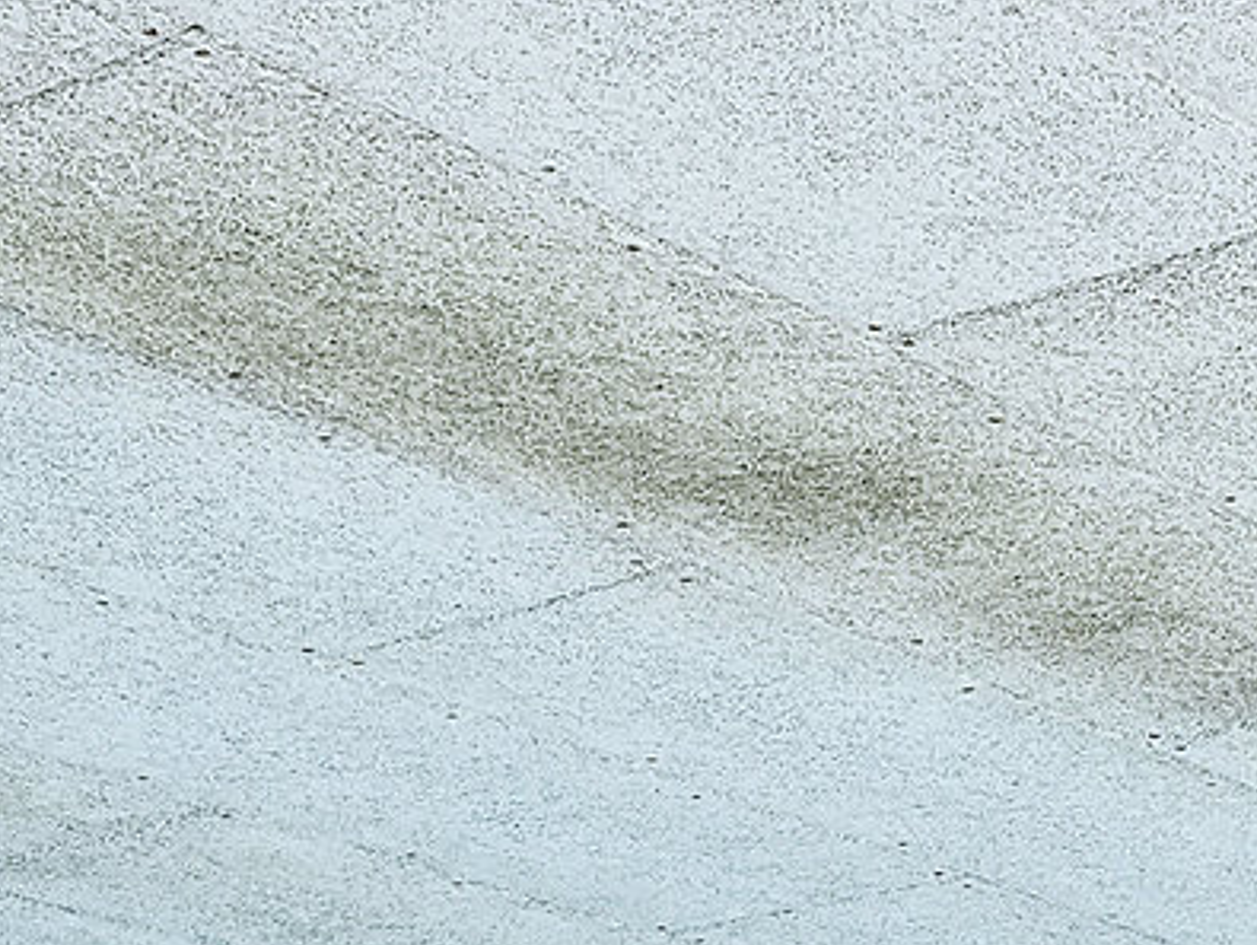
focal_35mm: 124
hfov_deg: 15.8
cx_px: 967
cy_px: 2052
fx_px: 4507
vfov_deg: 10.7
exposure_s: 1/20
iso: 400
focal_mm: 17
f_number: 8
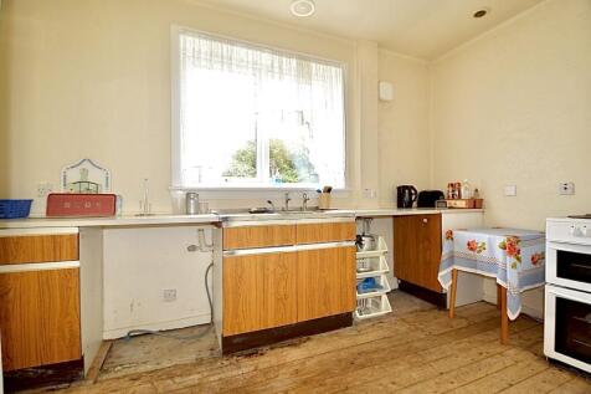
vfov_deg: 77.3
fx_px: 246
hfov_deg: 100.4
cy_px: 197
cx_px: 296
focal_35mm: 15
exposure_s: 1/60
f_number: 4
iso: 200
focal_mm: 10
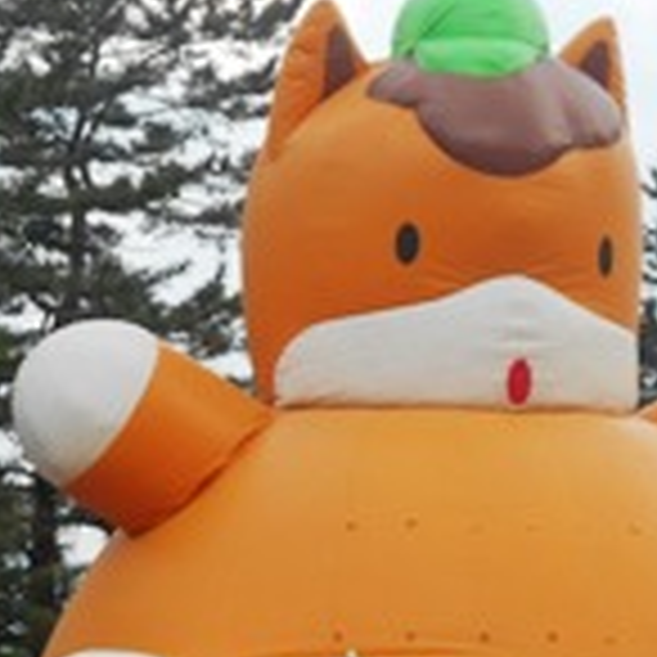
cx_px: 454
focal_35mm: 136
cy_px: 576
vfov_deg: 12.7
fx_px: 2920
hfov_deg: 12.8
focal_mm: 8.8
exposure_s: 1/320
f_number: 4.5
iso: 80
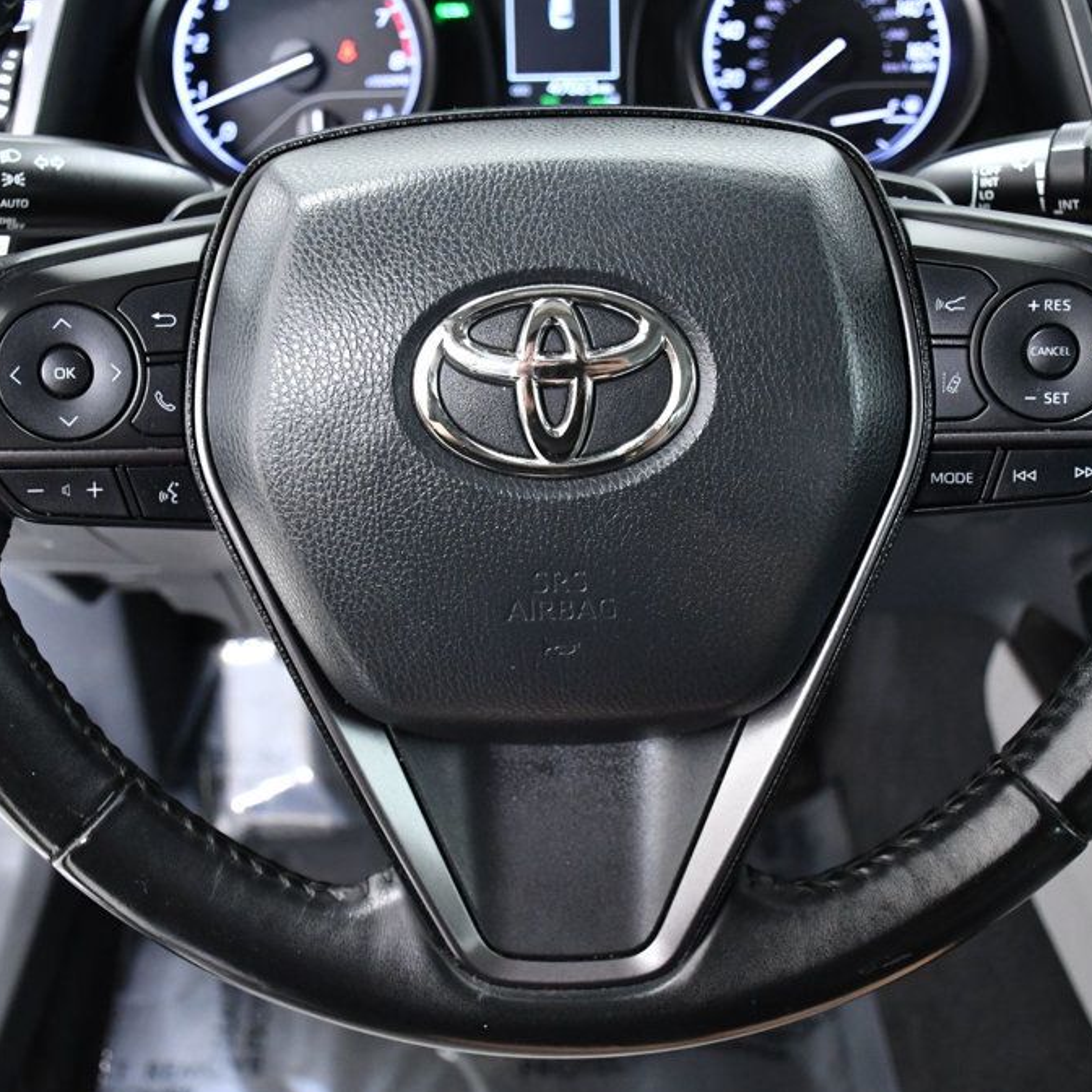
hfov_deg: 38.3
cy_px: 551
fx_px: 1570
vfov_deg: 38.3
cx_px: 567
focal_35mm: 44
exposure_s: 1/80
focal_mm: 23
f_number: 4.5
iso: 2500
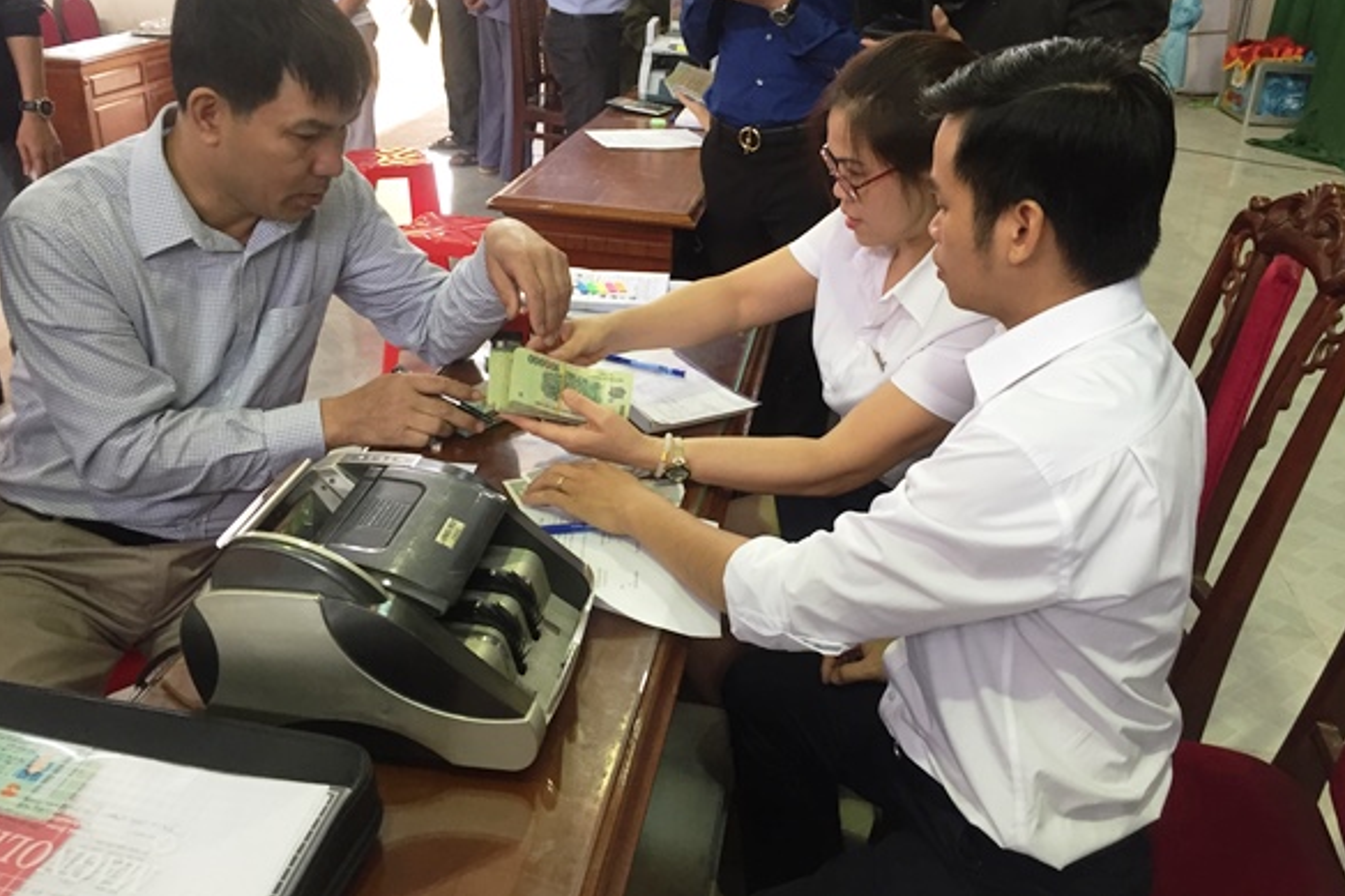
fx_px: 1158
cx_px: 679
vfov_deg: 42.2
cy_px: 380
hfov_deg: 60.3
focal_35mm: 31
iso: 160
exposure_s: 1/33
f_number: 2.2
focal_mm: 4.15
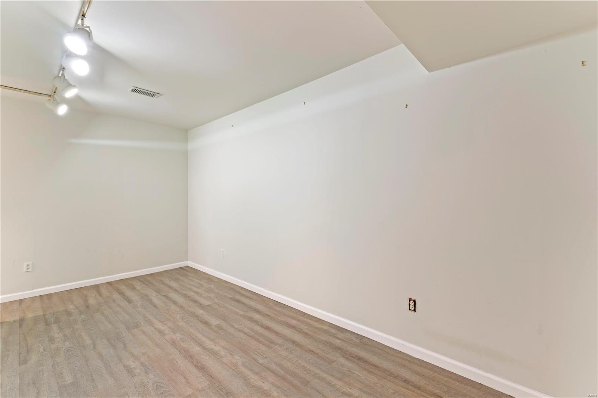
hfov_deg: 97.5
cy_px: 199
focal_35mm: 16
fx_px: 262
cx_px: 299
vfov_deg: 74.4
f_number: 13
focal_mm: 15.8
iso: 100
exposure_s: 5
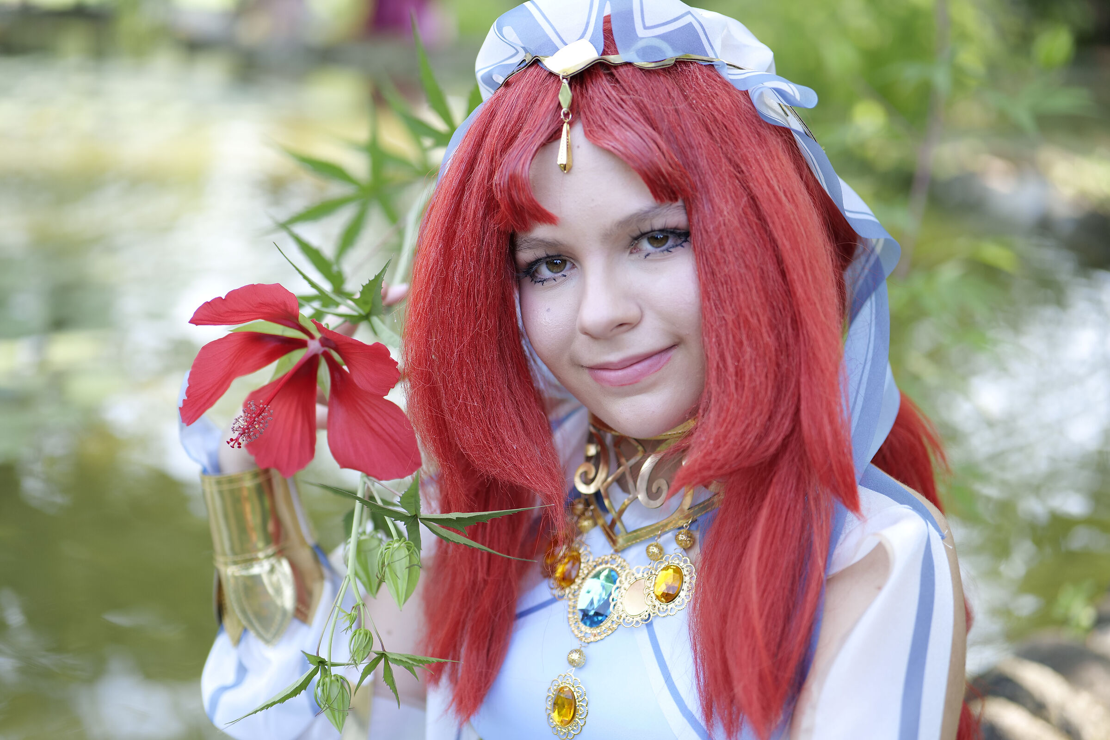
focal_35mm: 50
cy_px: 370
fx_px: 1542
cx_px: 555
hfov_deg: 39.6
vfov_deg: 27.0
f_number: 1.8
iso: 200
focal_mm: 50
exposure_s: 1/400
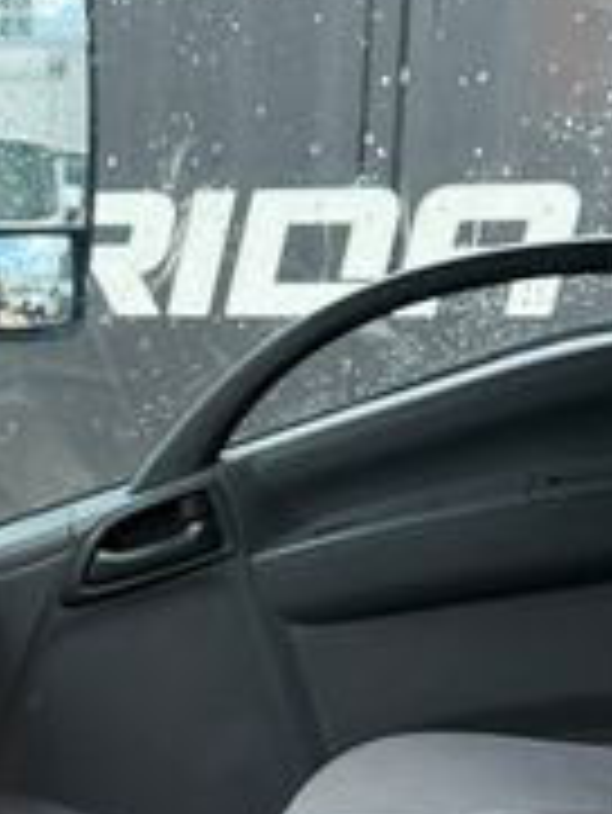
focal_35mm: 85
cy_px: 580
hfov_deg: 16.8
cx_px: -81
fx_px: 2001
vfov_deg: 22.8
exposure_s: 1/1060
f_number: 1.78
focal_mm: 6.76
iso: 100
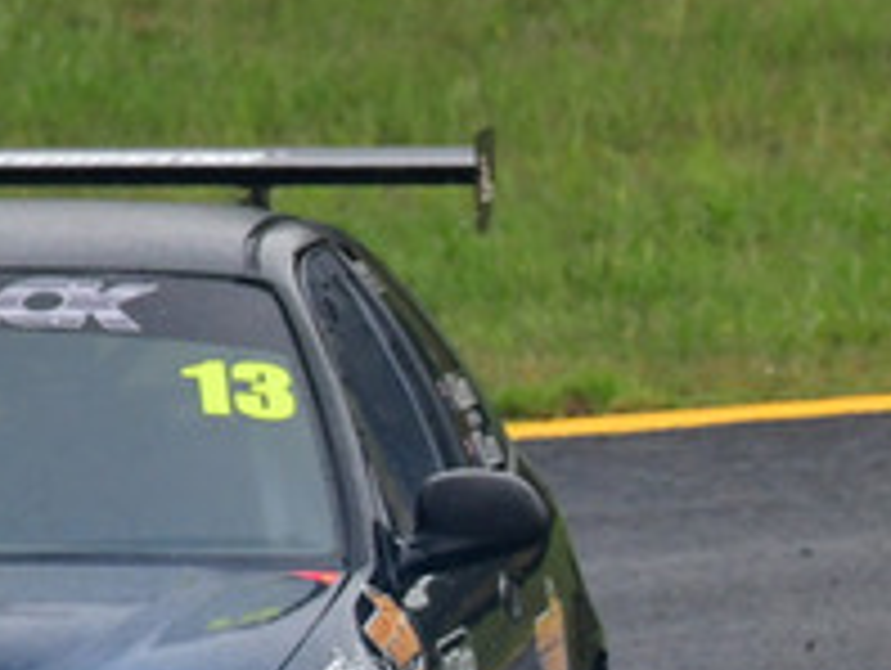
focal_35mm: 2331
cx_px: 1683
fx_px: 60072
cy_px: 854
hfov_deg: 0.8
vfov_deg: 0.6
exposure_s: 1/640
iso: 1000
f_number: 11
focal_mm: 400
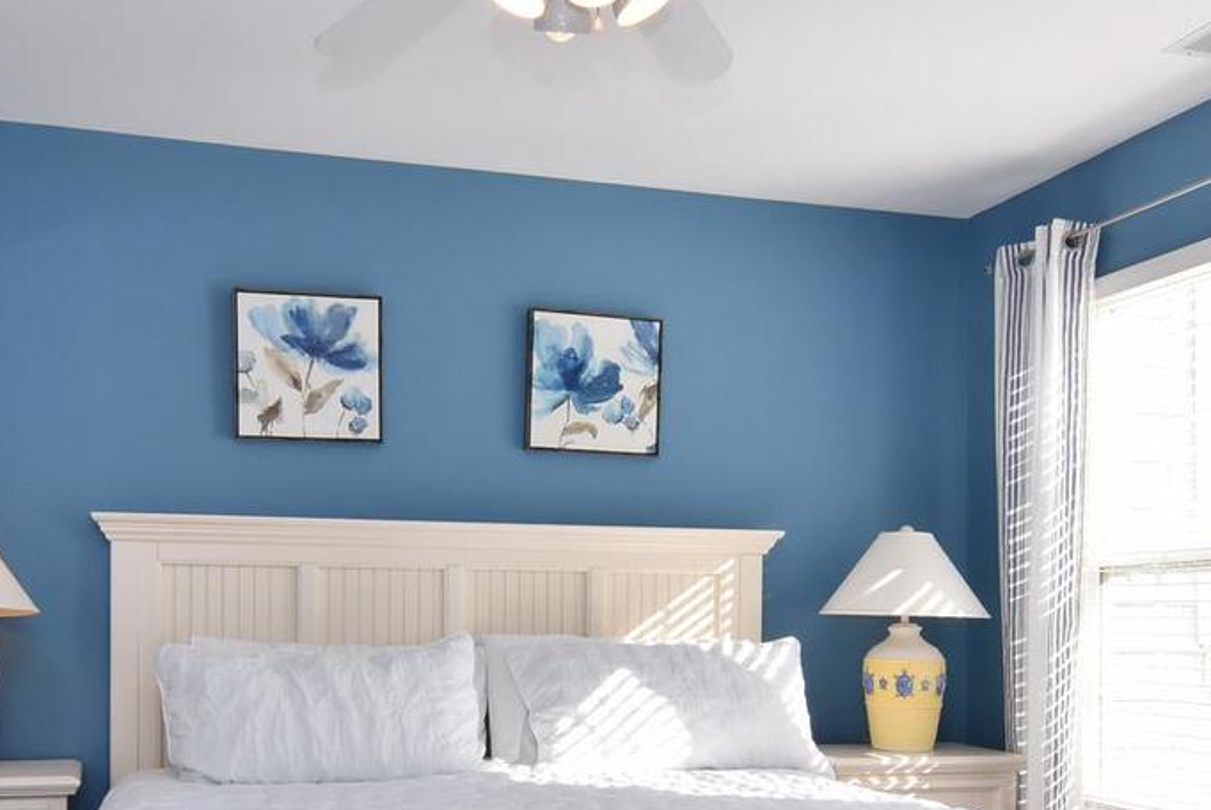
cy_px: 647
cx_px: 515
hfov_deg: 50.5
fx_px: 1279
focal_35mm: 38
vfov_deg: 34.1
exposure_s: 1/160
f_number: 14
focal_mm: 12
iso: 800
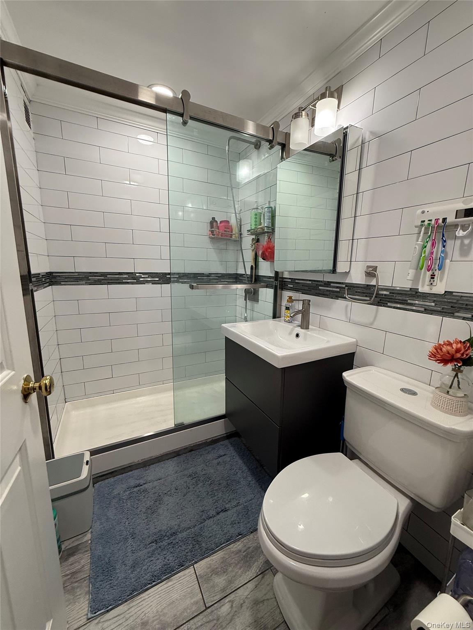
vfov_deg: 102.1
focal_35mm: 14
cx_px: 236
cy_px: 315
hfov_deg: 85.7
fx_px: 255
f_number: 2.2
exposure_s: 1/120
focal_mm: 2.22
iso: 160
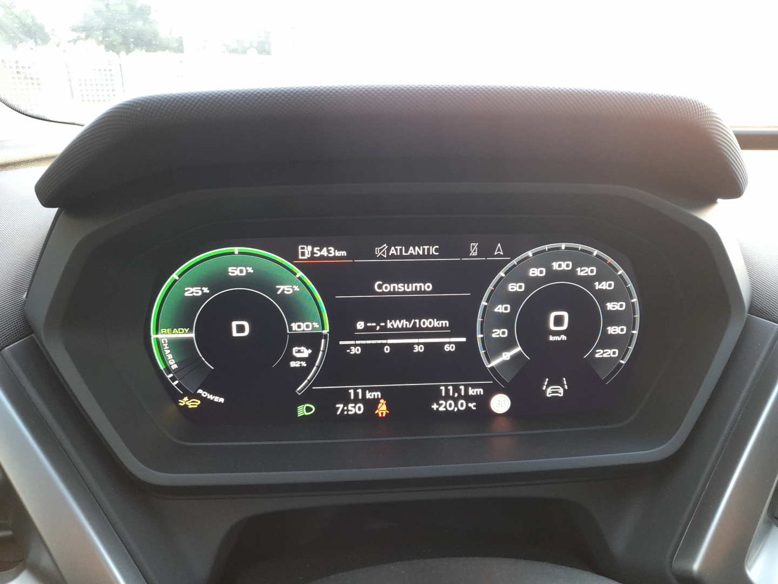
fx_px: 562
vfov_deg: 54.9
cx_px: 389
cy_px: 292
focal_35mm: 25
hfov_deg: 69.4
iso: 317
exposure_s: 1/50
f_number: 2
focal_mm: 4.6
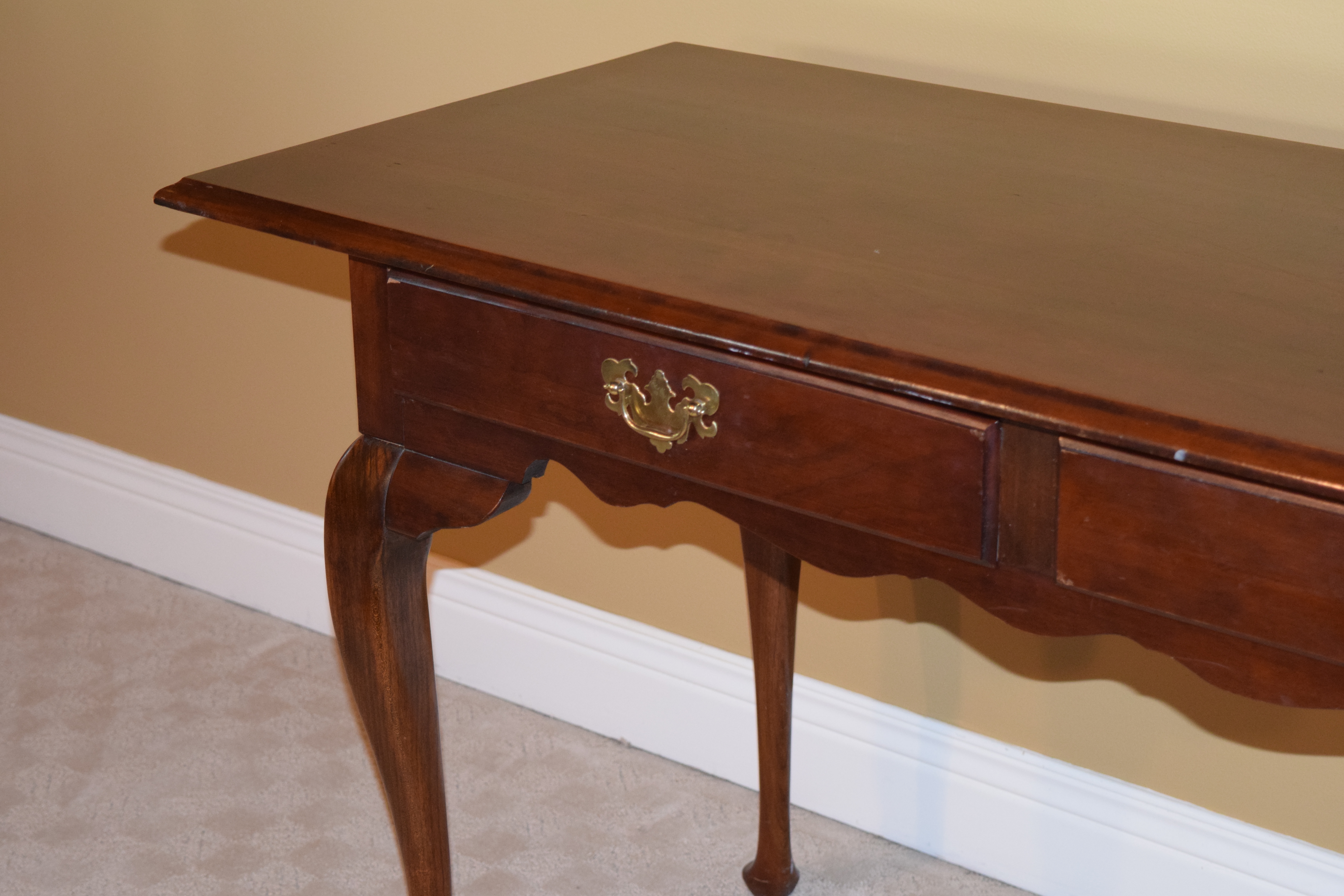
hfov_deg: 28.1
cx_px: 672
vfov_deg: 18.9
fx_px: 2688
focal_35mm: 72
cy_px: 448
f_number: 5.3
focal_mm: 48
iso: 1800
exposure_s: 1/30
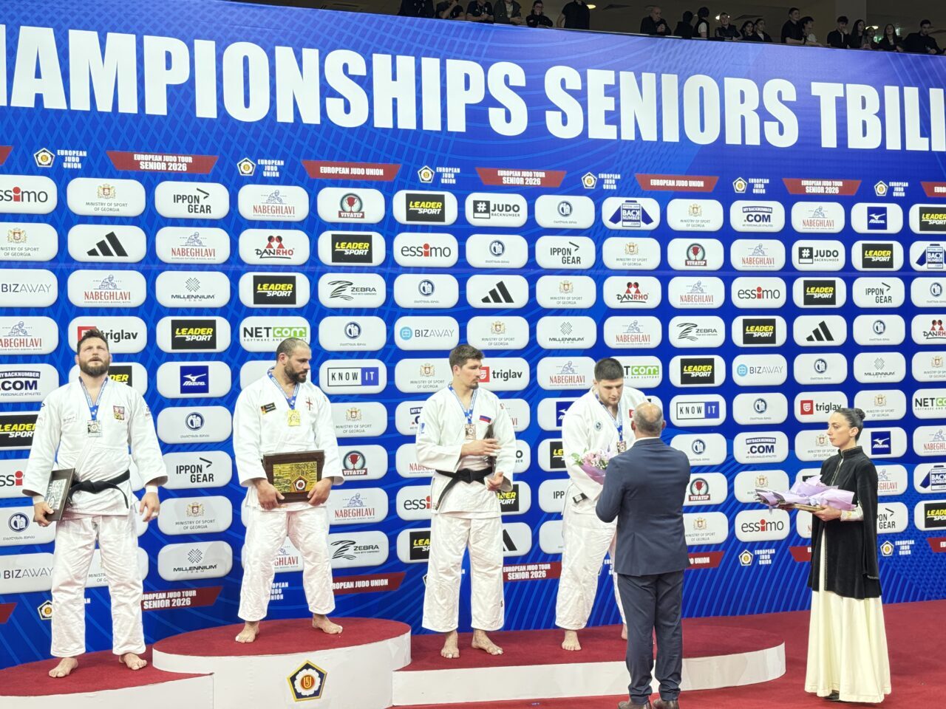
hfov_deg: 39.7
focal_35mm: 48
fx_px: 1312
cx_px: 473
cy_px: 354
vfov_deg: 30.3
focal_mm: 6.76
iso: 100
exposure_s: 1/120
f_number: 1.78
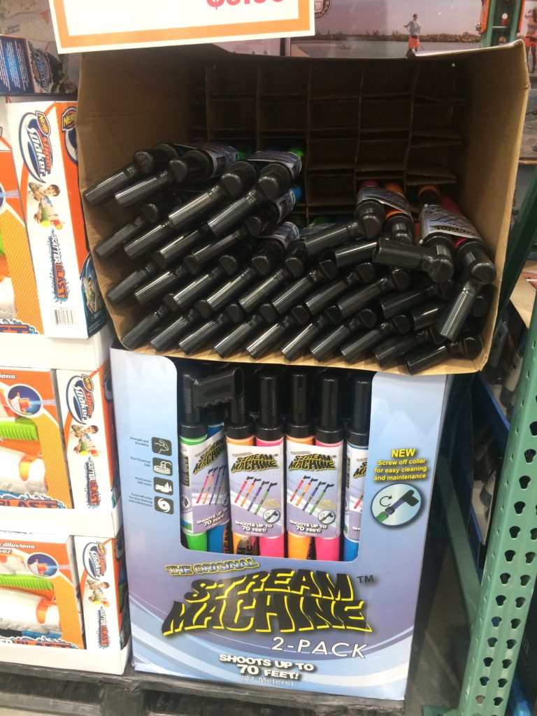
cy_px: 358
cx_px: 268
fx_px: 600
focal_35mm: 29
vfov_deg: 61.7
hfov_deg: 48.2
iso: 125
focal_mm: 4.15
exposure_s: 1/30
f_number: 2.2
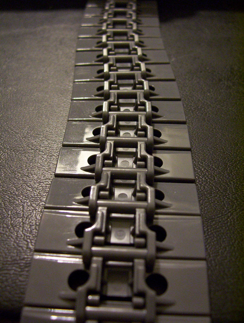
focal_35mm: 43
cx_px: 122
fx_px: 402
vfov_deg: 43.8
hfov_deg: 33.7
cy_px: 162
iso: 200
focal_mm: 5.77
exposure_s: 1/14.4
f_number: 2.73
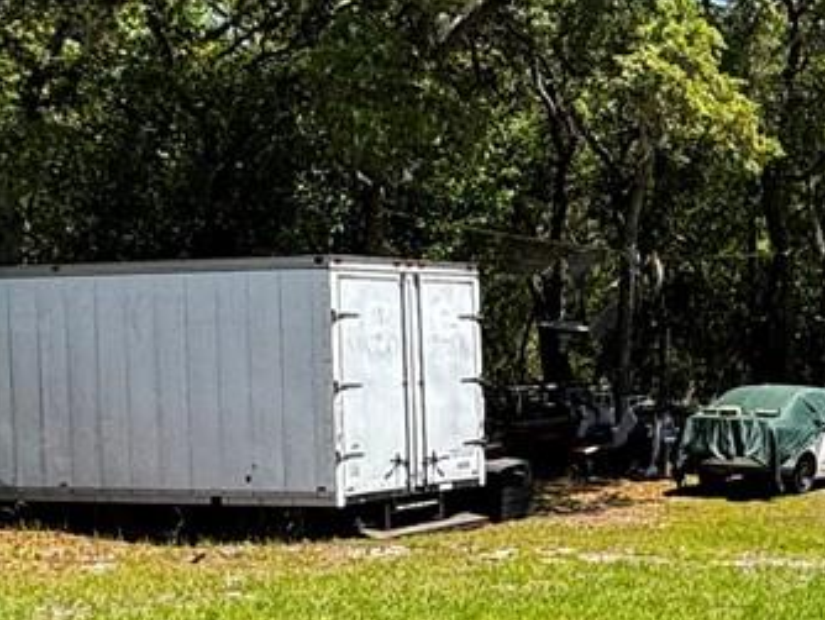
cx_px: 1042
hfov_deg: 25.4
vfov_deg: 21.9
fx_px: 1598
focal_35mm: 67
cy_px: 408
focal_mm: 2.22
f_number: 2.2
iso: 40
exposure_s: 1/1178
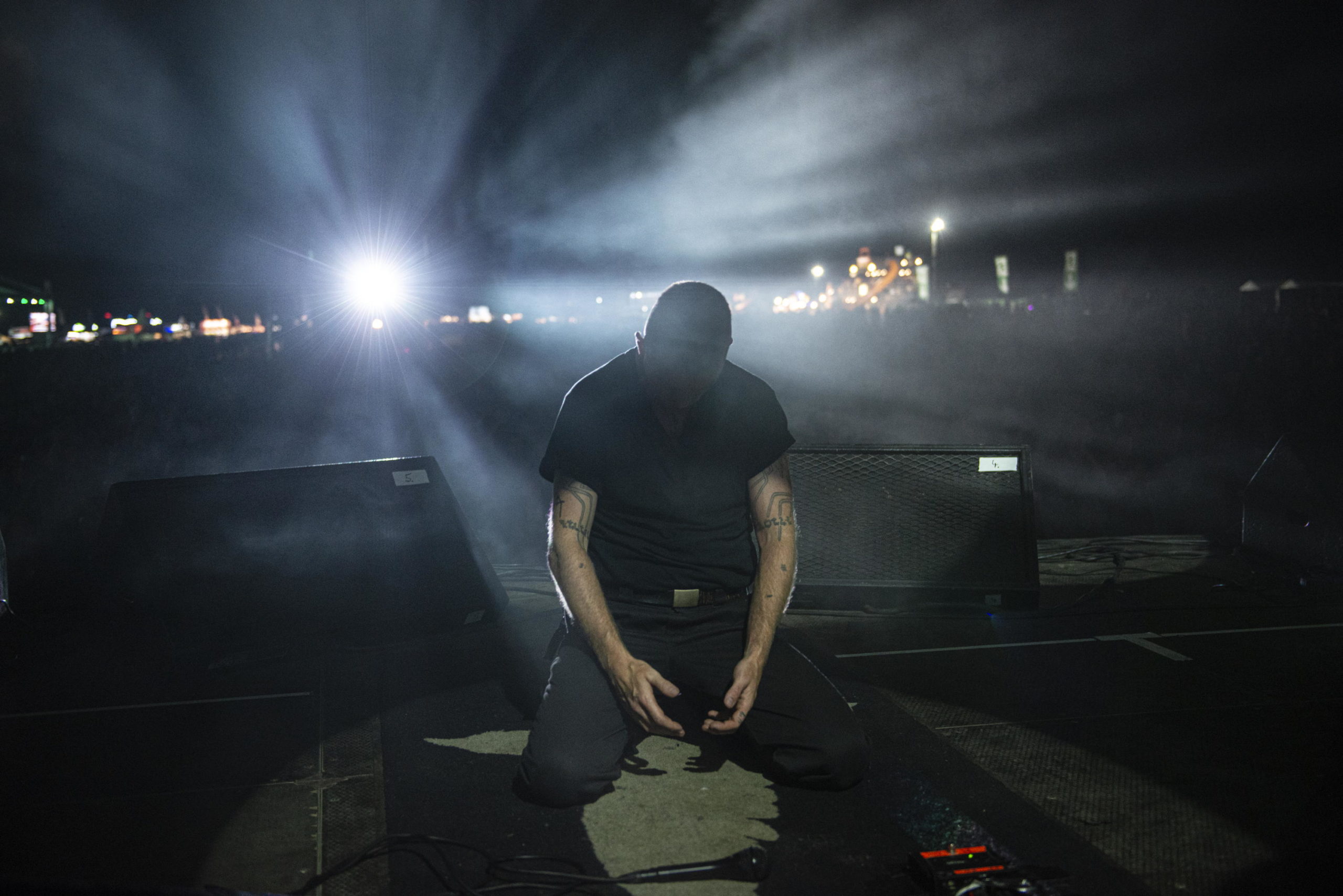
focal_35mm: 38
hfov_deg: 50.7
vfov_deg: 35.1
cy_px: 448
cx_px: 672
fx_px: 1418
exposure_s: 1/100
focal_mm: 38
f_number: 2.8
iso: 2000
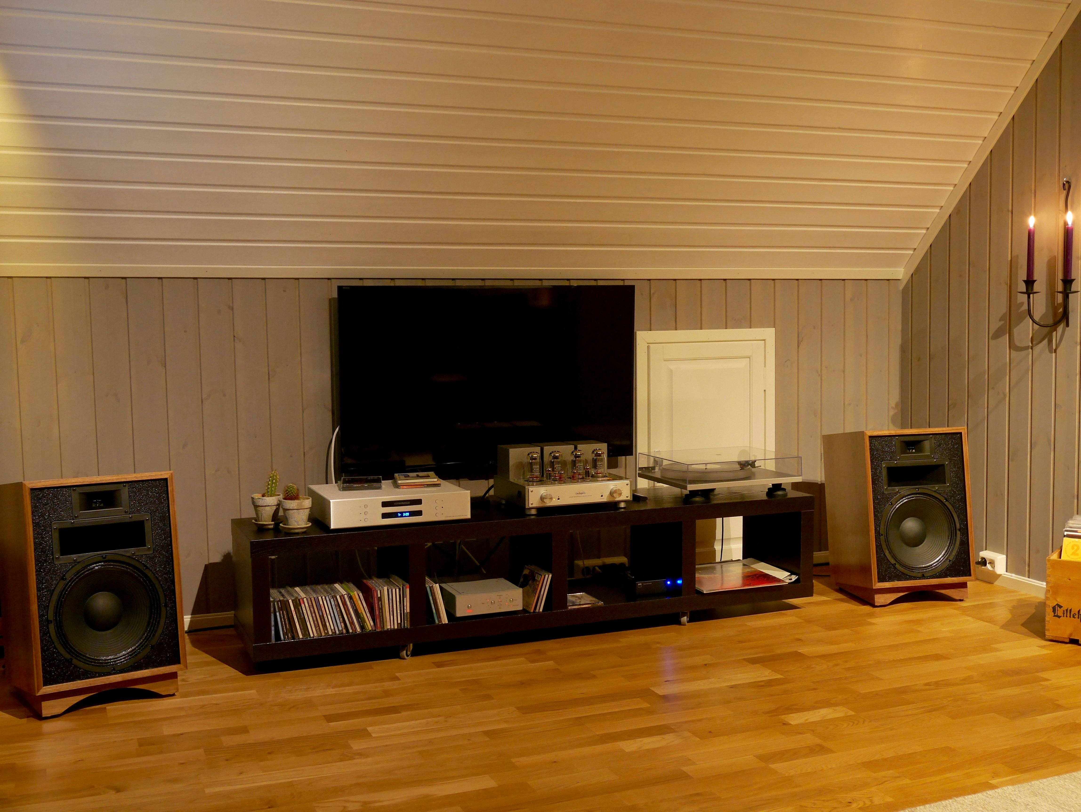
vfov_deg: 36.0
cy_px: 406
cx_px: 540
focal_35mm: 40
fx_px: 1250
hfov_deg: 46.8
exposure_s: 1/6
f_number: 5.6
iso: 800
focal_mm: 20
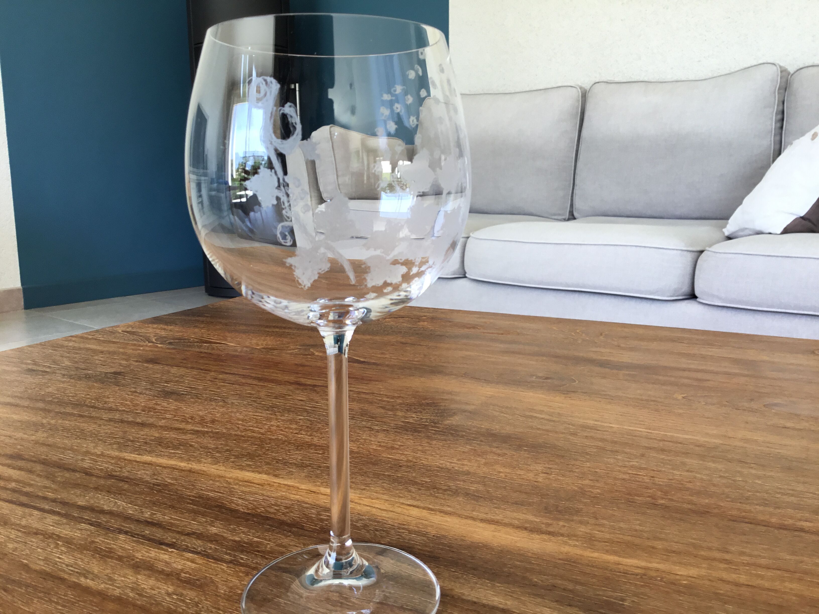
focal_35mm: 31
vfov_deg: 45.4
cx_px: 410
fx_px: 733
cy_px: 307
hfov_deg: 58.4
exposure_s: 1/50
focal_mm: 3.3
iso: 25
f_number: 2.4
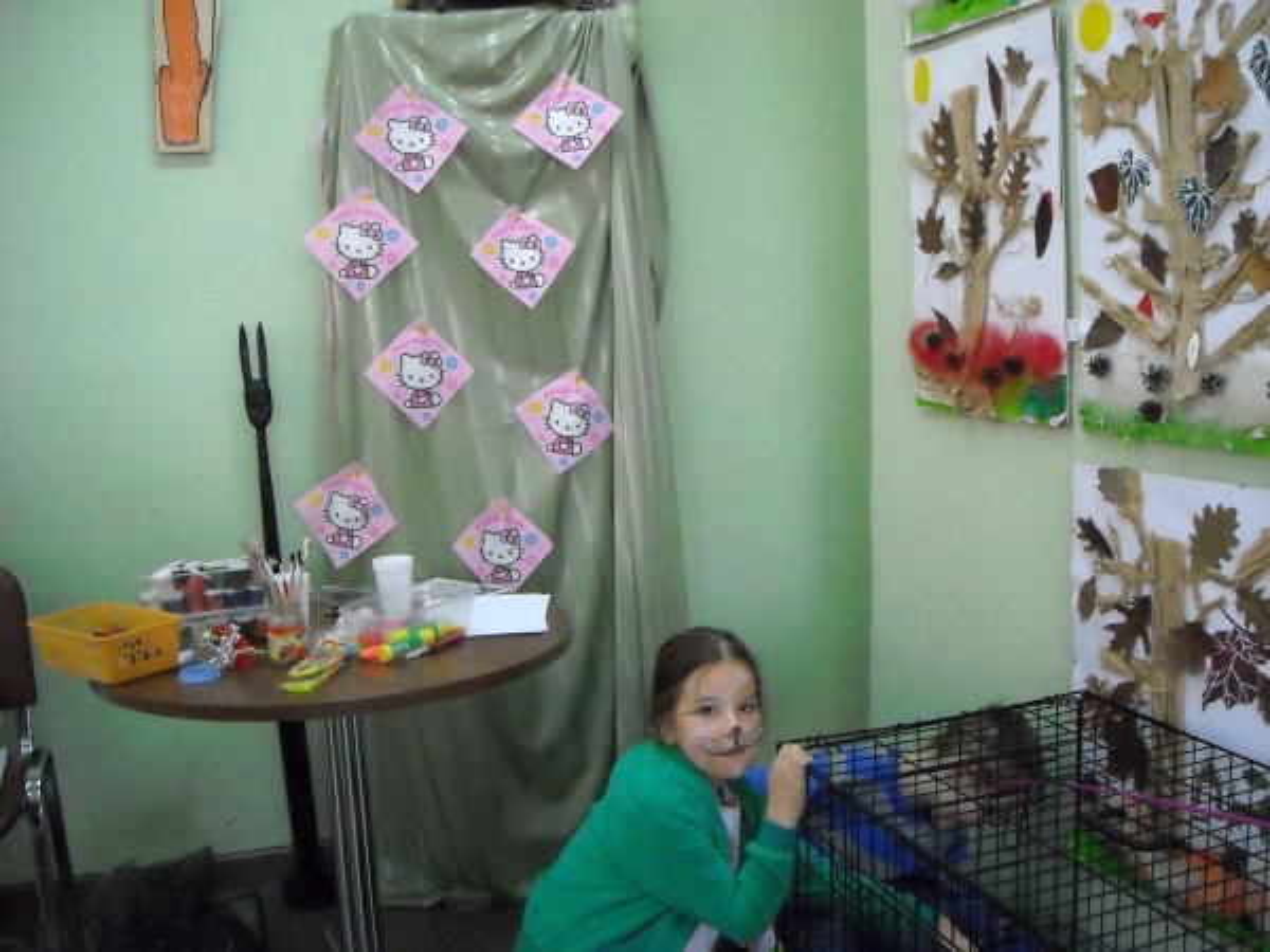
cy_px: 476
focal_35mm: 35
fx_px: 1284
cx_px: 635
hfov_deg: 52.6
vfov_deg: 40.7
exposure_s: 1/129
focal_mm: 5.7
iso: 800
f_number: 2.8
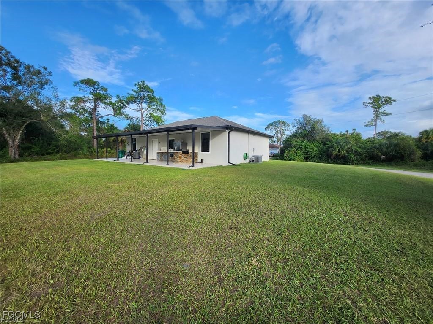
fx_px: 163
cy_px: 162
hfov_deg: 106.2
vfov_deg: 89.9
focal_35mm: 13
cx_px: 216
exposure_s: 1/479
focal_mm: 1.74
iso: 32
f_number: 2.2
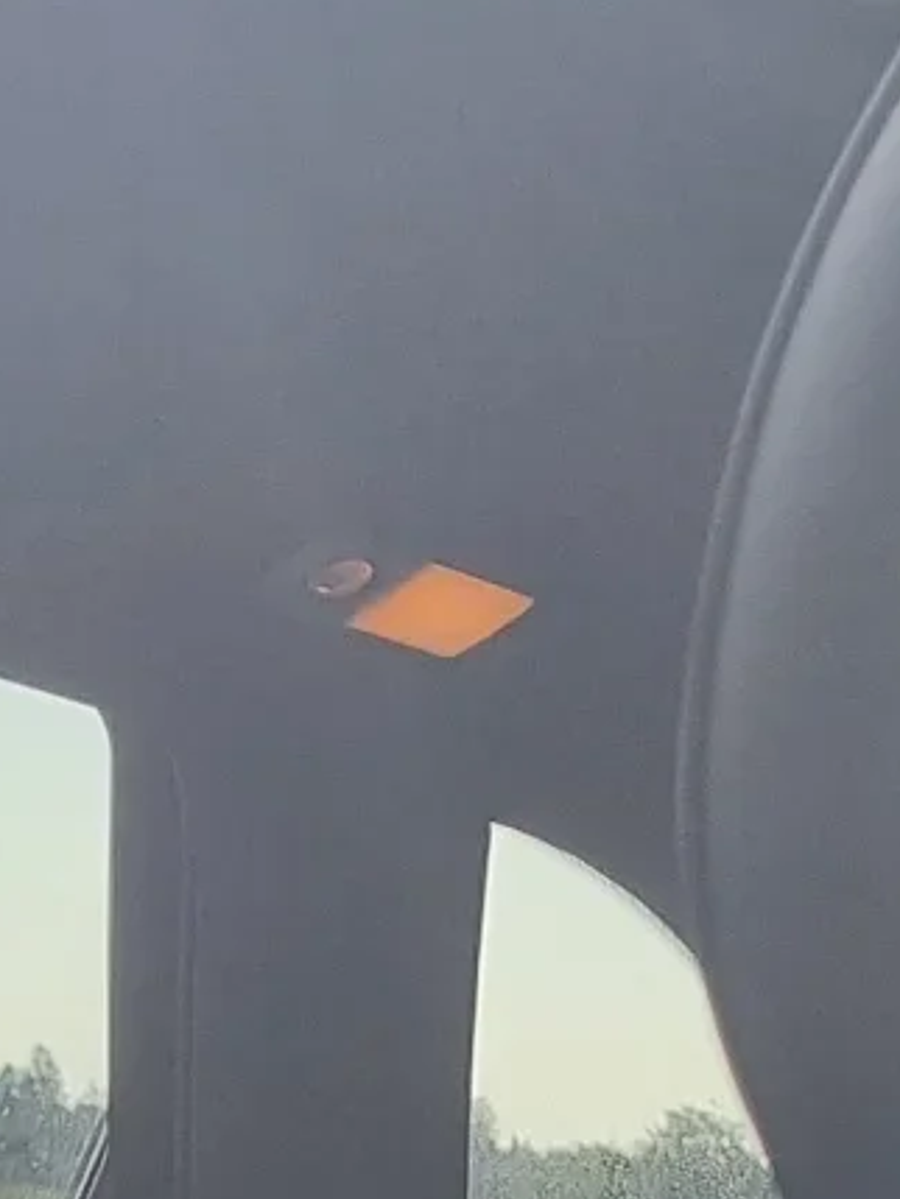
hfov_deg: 9.6
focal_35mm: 155
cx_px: 288
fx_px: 5371
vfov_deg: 12.4
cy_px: 1532
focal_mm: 5.4
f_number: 1.8
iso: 50
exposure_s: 1/1072
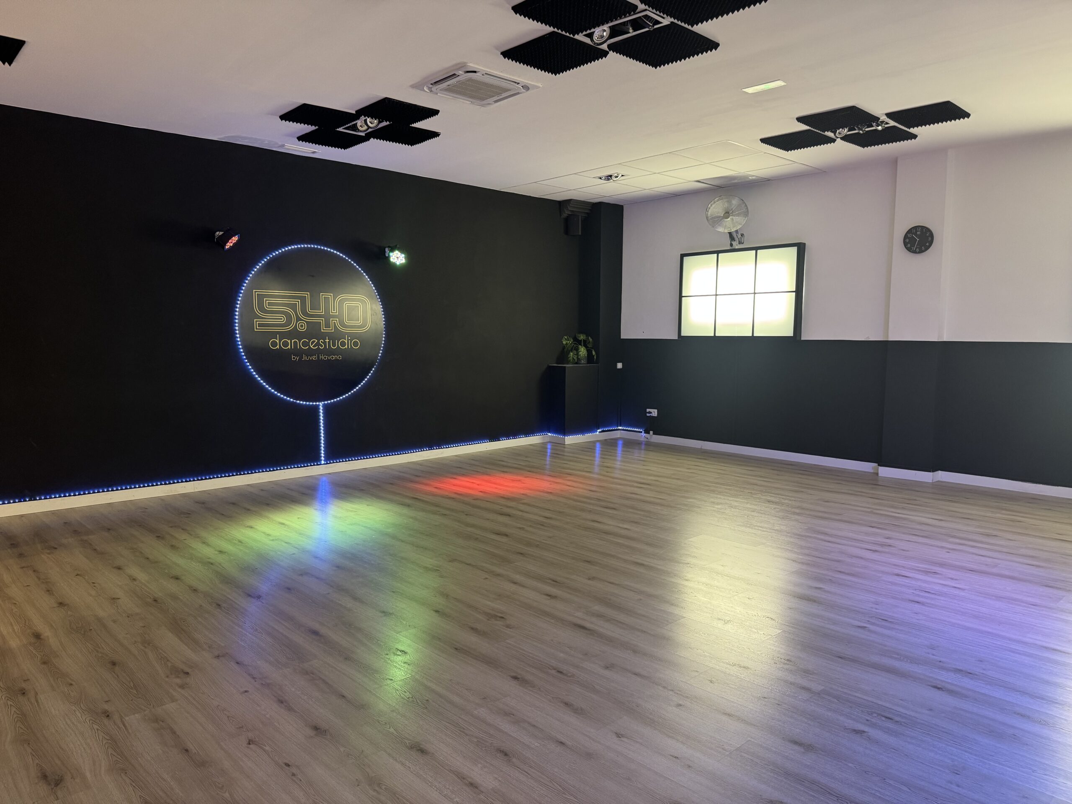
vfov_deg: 56.8
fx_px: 743
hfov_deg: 71.6
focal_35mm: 24
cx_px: 536
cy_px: 402
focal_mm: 6.76
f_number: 1.78
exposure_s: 1/50
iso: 320
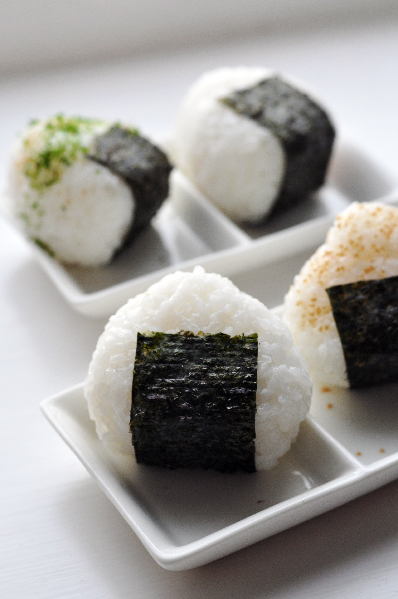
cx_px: 199
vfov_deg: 25.7
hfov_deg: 17.2
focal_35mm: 79
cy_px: 299
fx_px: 1313
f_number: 5.6
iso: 640
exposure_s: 1/60
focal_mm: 50
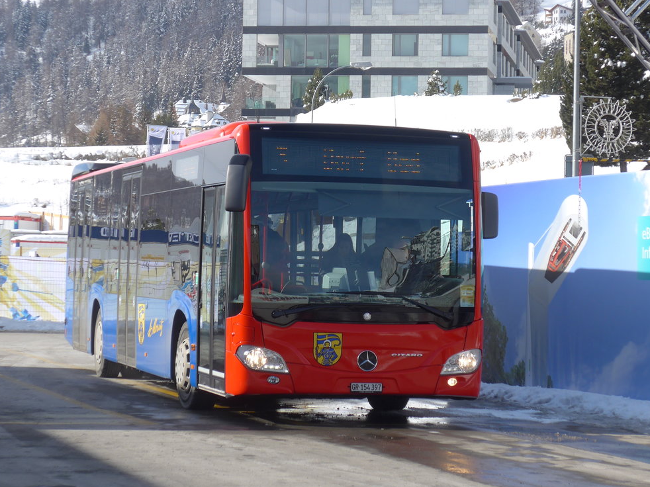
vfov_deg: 13.4
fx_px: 2065
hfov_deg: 17.9
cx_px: 313
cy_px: 200
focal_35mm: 110
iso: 80
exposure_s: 1/500
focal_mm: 18
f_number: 4.6
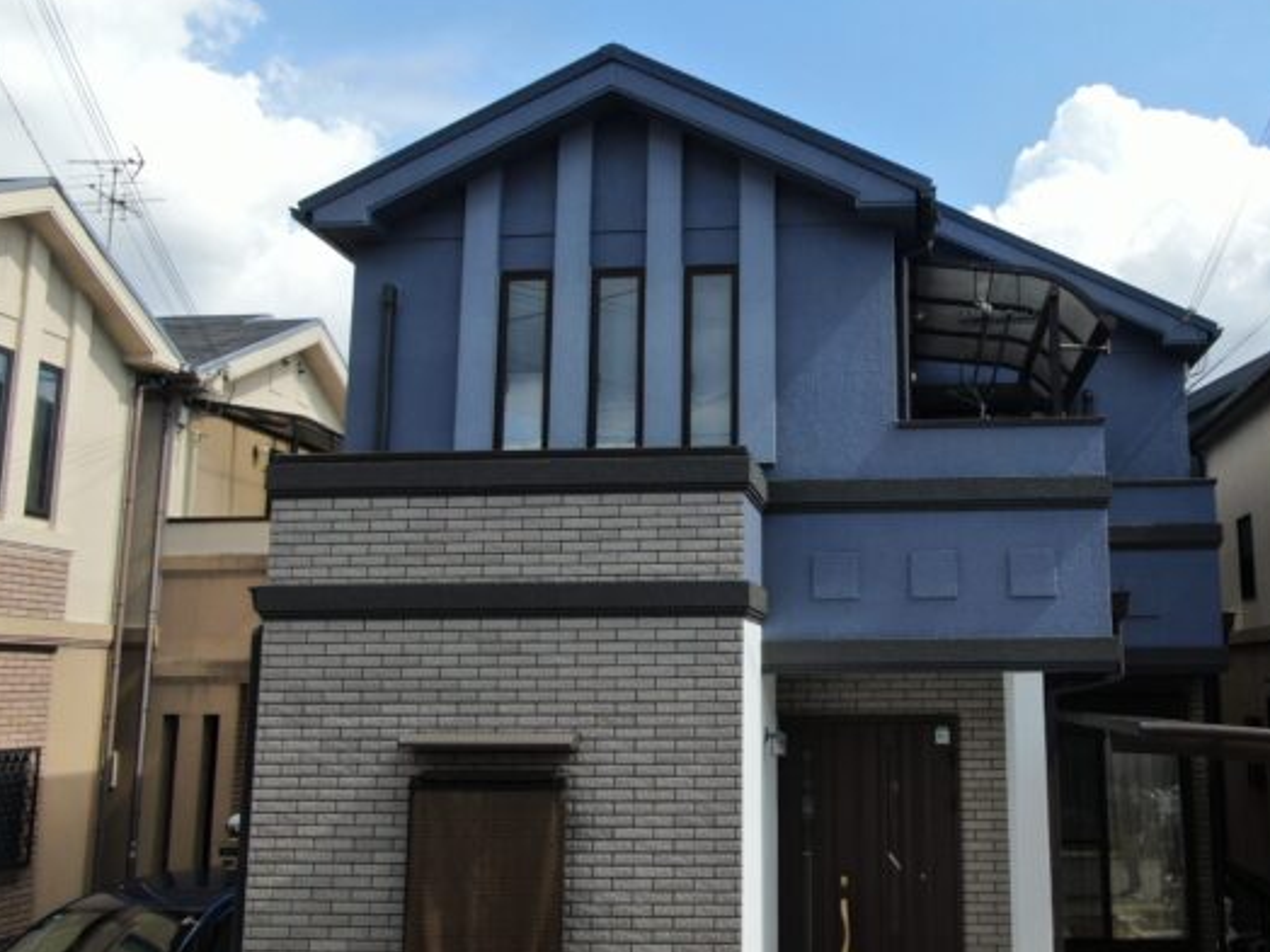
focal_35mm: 33
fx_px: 1211
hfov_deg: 54.5
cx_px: 822
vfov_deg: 42.9
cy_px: 465
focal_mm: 4.39
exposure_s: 1/1000
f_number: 2.8
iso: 100
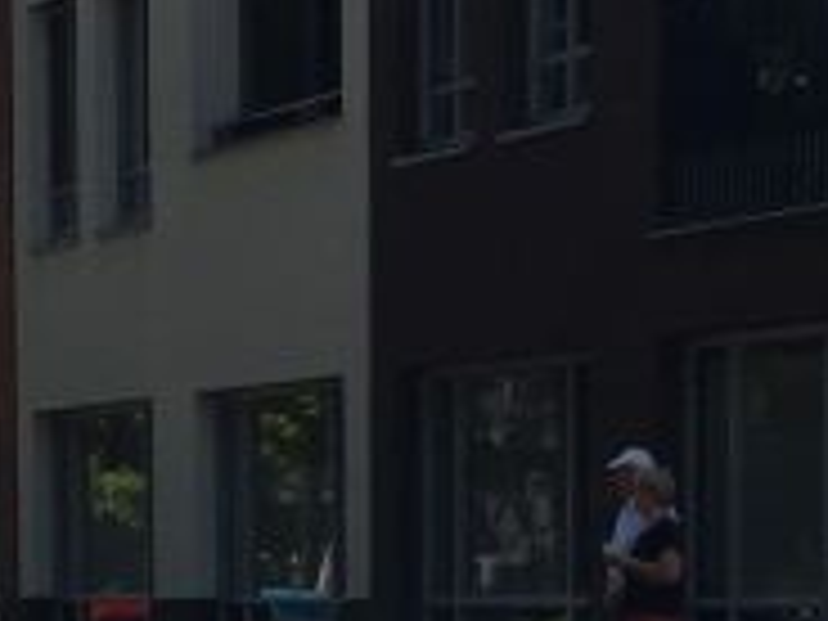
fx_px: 3851
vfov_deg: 9.0
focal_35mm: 161
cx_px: -9
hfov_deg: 12.1
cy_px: 922
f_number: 2.2
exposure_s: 1/1241
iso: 25
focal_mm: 4.15
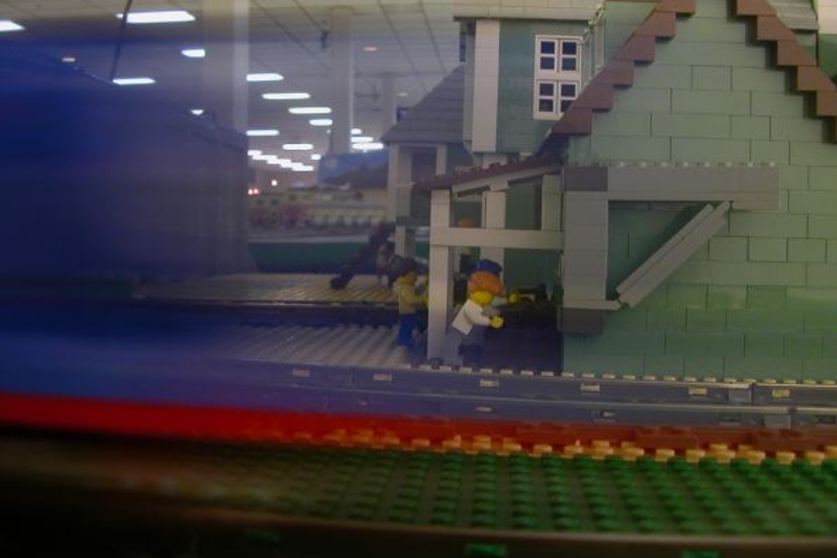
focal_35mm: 39
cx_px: 423
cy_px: 246
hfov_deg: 49.5
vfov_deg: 34.2
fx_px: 907
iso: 100
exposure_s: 1/5.3
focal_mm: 5.6
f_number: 2.7
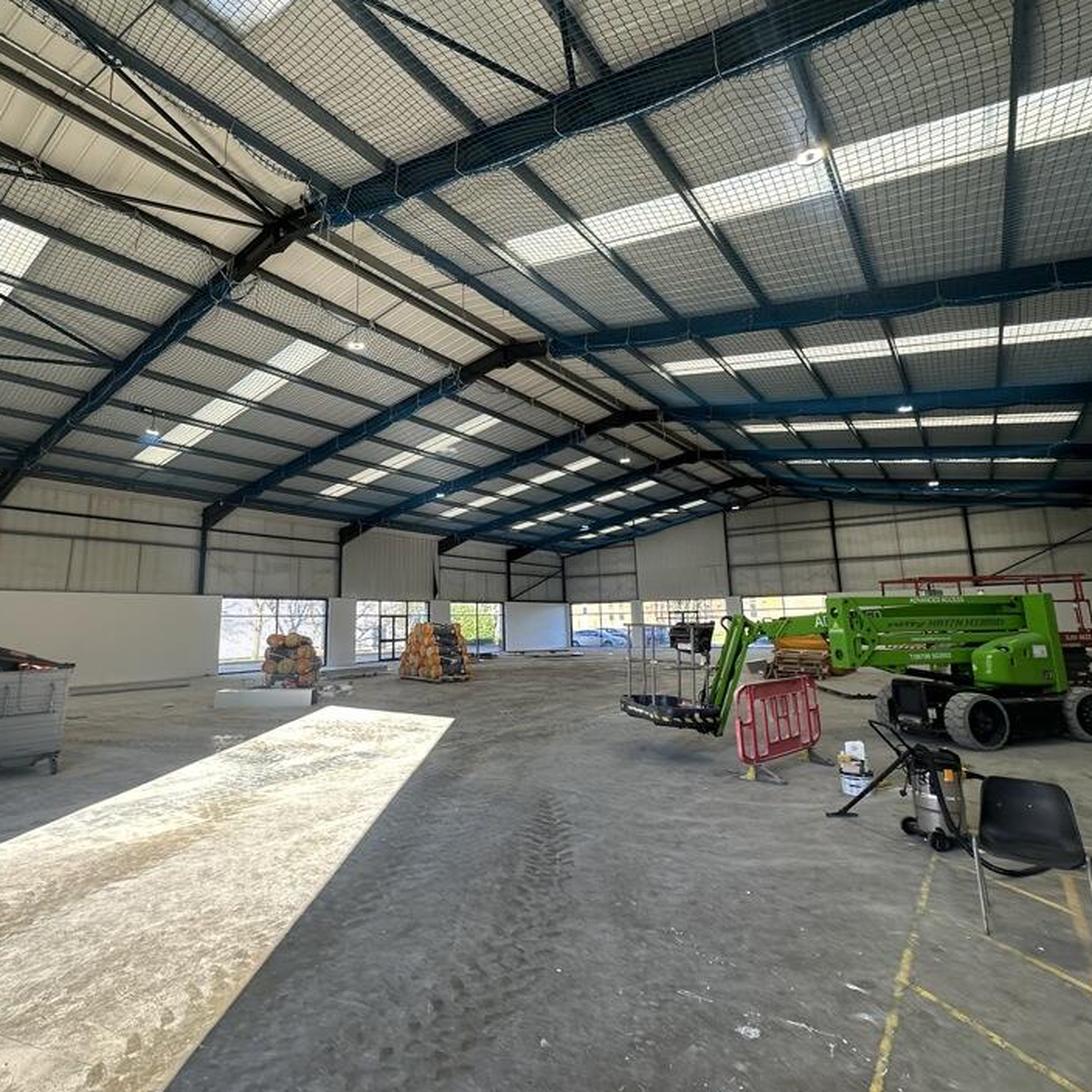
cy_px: 506
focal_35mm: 18
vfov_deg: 80.6
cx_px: 487
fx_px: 642
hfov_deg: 80.4
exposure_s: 1/127
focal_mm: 2.22
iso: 40
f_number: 2.2
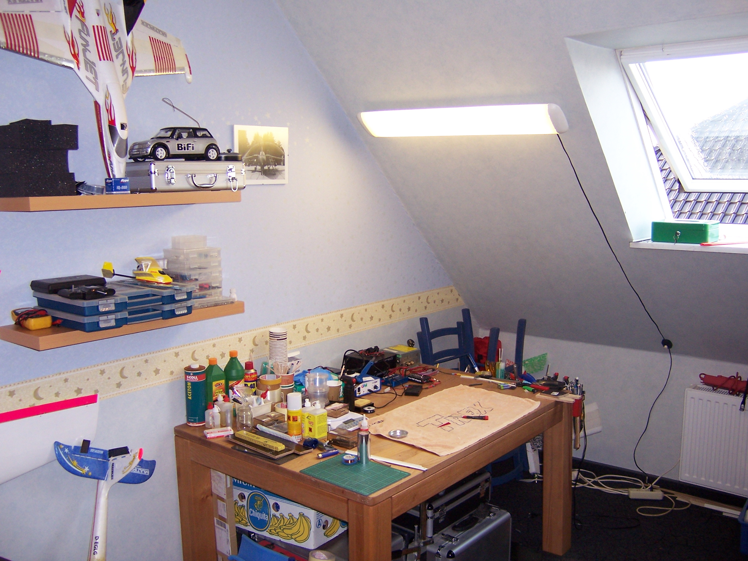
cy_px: 280
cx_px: 374
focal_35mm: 33
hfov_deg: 55.4
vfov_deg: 42.9
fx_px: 713
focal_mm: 5.5
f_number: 2.8
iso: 140
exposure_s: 1/60
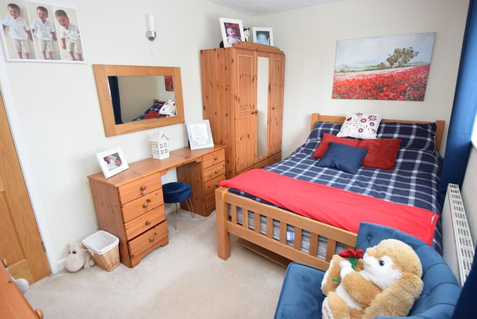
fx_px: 239
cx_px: 238
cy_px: 160
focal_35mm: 18
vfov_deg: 67.5
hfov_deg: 90.0
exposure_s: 1/80
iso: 400
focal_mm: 12
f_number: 4.5
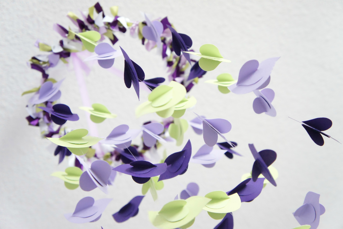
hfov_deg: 41.1
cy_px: 114
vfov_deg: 28.0
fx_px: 457
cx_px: 172
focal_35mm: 48
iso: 6400
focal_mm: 32
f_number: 4.5
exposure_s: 1/100
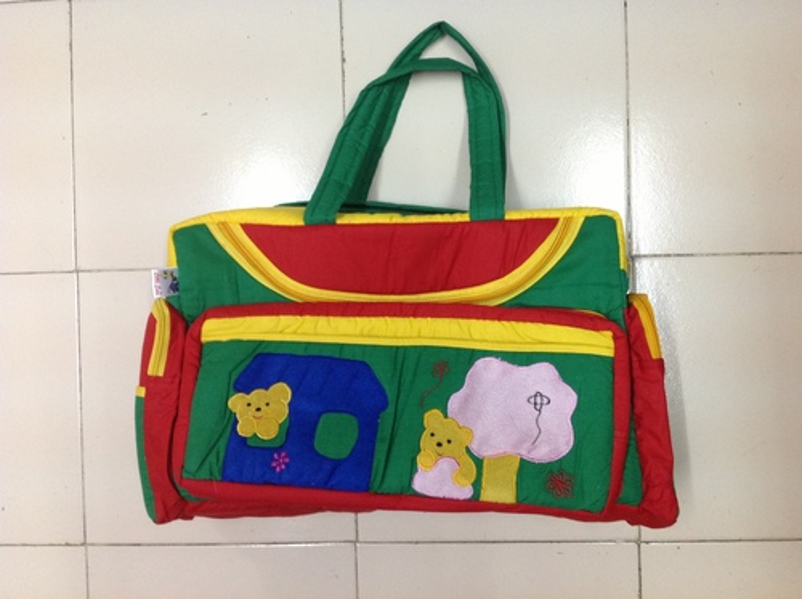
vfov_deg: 40.6
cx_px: 401
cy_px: 300
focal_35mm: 35
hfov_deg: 52.7
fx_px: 809
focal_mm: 4.28
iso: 125
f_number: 2.4
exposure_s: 1/15
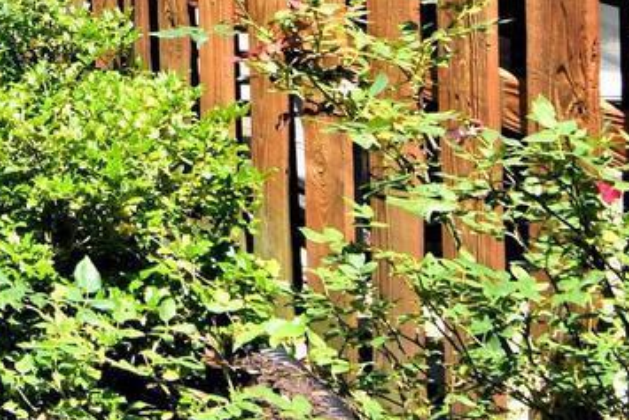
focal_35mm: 77
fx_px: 1346
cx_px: -452
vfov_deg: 15.9
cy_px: -259
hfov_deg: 20.2
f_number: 13
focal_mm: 13
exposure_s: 1/250
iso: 250
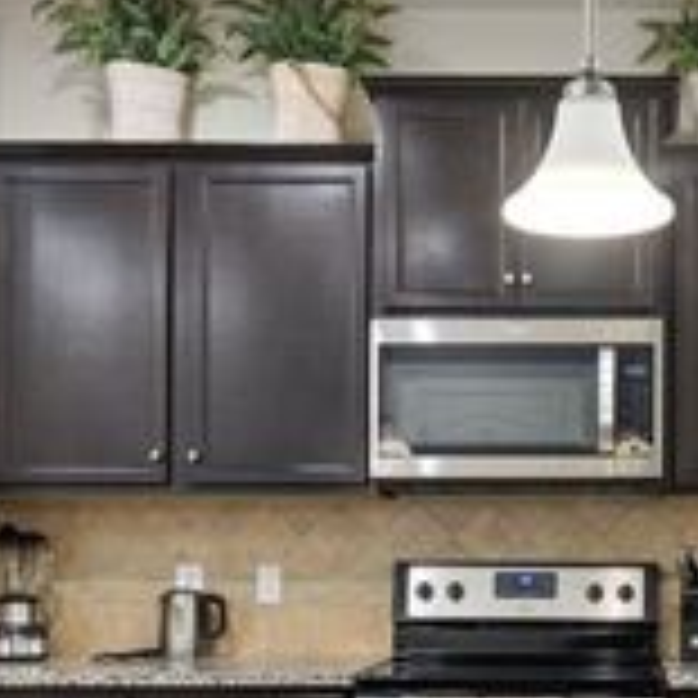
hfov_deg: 29.0
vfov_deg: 29.0
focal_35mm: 58
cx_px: 538
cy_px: 547
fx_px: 1323
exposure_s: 1/2.5
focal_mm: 10
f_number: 4.5
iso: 400
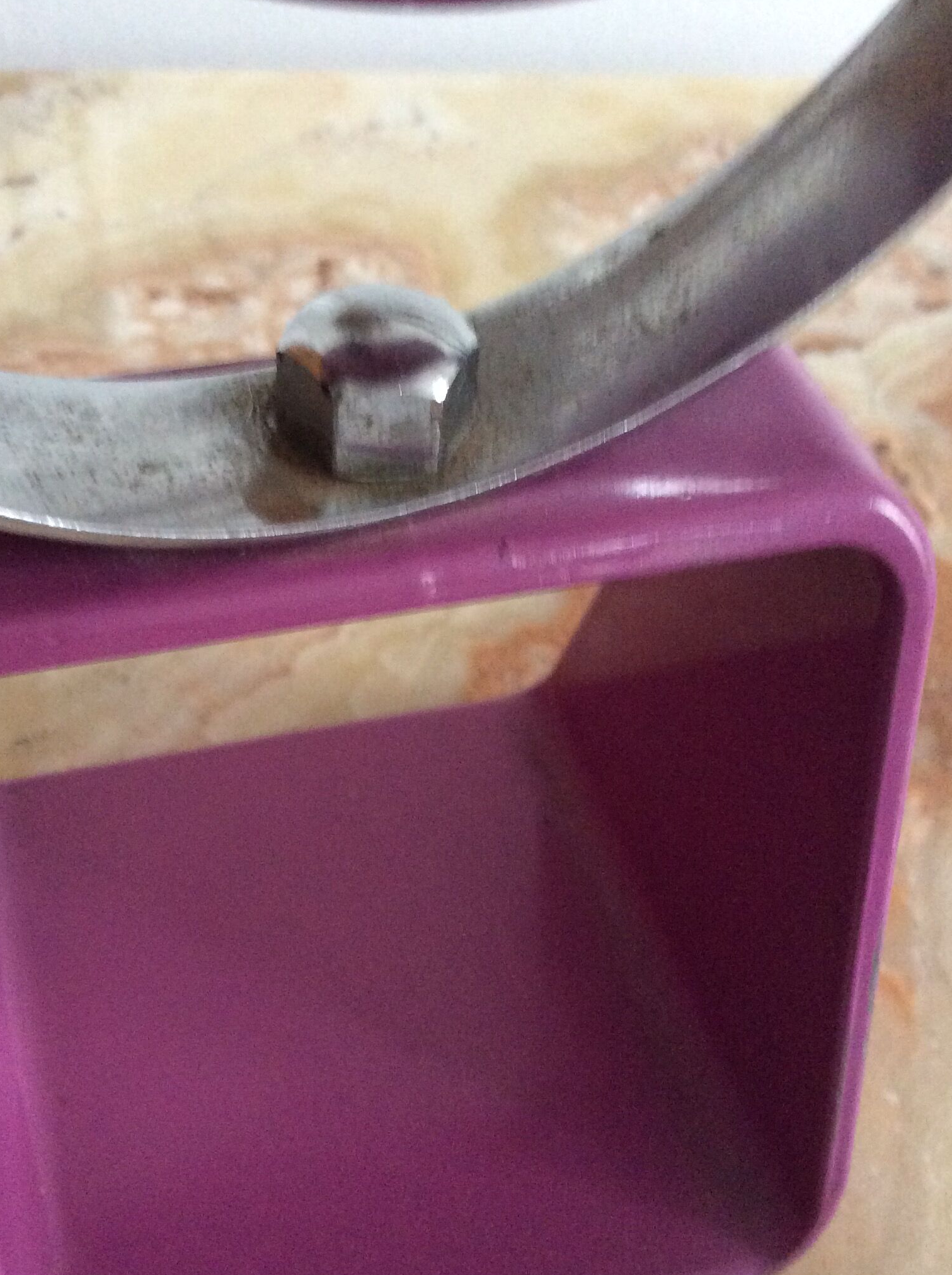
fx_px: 1507
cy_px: 718
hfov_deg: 34.9
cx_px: 375
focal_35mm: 41
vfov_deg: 45.7
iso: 320
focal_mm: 3.3
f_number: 2.4
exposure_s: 1/17
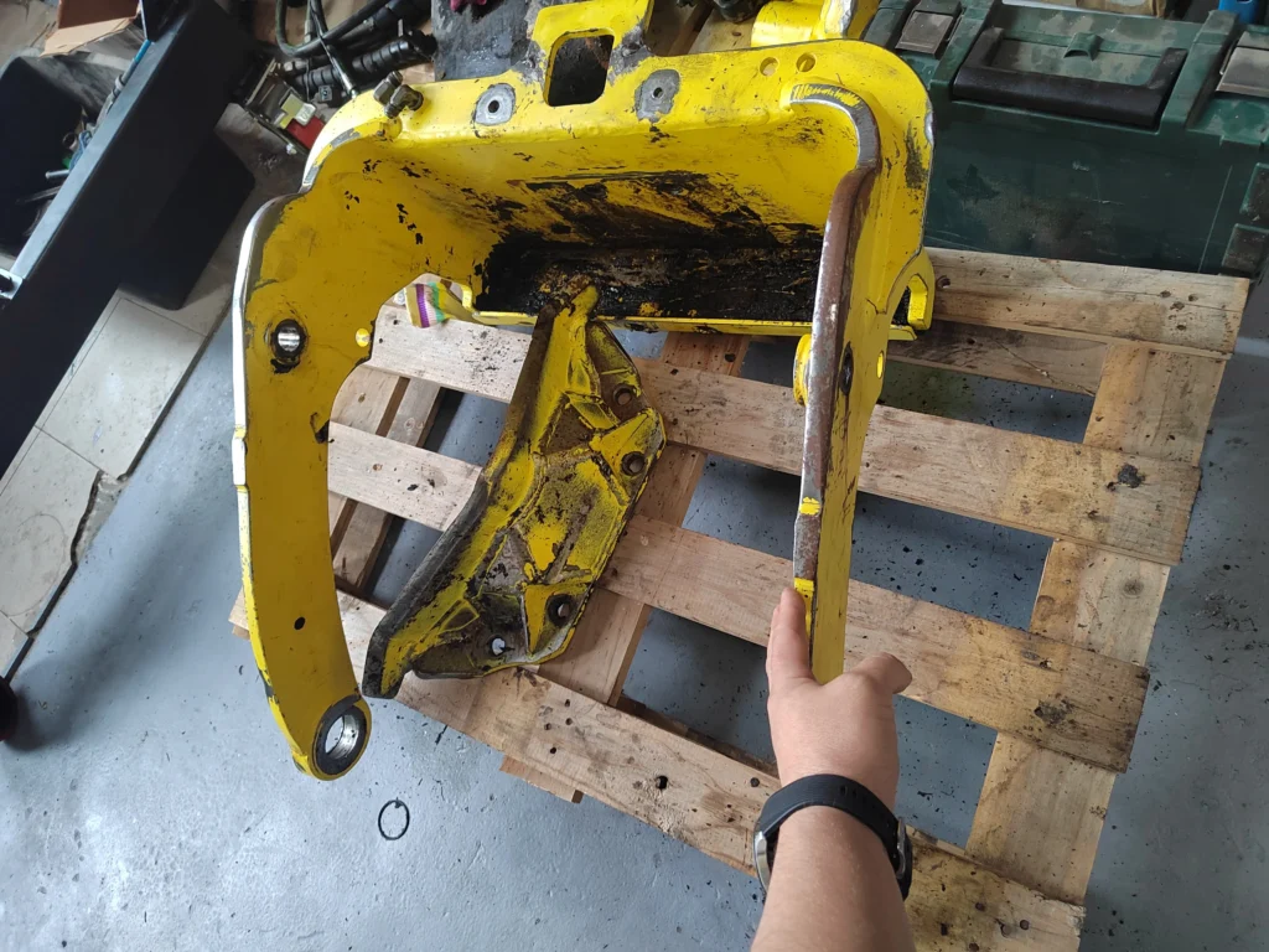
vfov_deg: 58.9
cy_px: 476
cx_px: 634
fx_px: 843
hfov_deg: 73.9
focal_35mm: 23
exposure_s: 1/50
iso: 1747
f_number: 1.9
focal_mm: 5.52
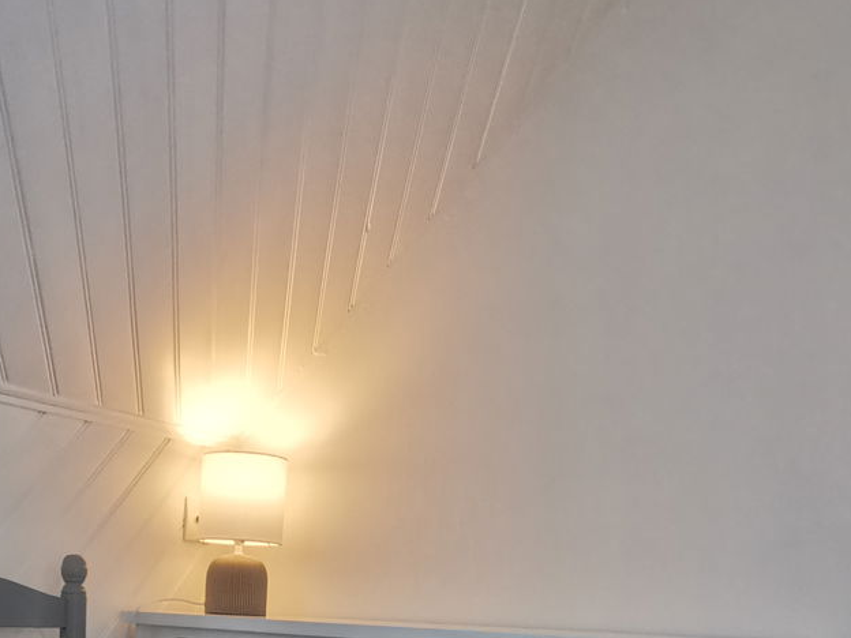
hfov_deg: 44.5
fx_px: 1008
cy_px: 660
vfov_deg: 32.0
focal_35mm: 41
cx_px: 228
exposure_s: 1/100
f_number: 2.2
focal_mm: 2.35
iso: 125
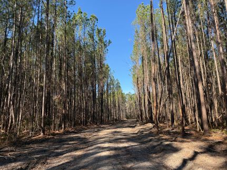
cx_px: 114
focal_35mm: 24
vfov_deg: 56.8
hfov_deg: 71.6
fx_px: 157
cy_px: 85
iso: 100
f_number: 1.78
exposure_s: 1/1727
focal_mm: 6.76
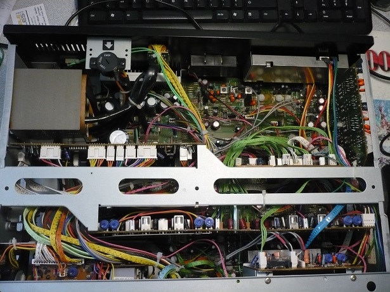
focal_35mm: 35
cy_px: 146
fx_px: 394
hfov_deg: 52.6
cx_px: 195
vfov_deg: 40.7
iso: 400
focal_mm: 5.8
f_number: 2.8
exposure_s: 1/40
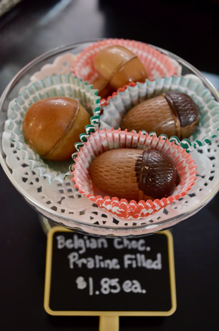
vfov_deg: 43.7
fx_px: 412
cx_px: 110
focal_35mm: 45
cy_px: 166
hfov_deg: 29.7
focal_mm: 30
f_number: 4.5
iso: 3200
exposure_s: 1/30
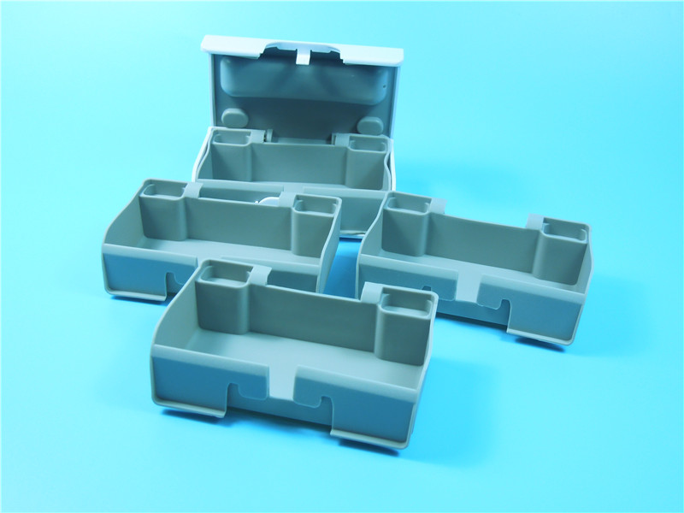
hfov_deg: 47.9
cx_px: 342
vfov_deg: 36.8
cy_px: 256
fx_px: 771
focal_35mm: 39
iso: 200
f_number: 3.8
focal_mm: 7
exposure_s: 1/50
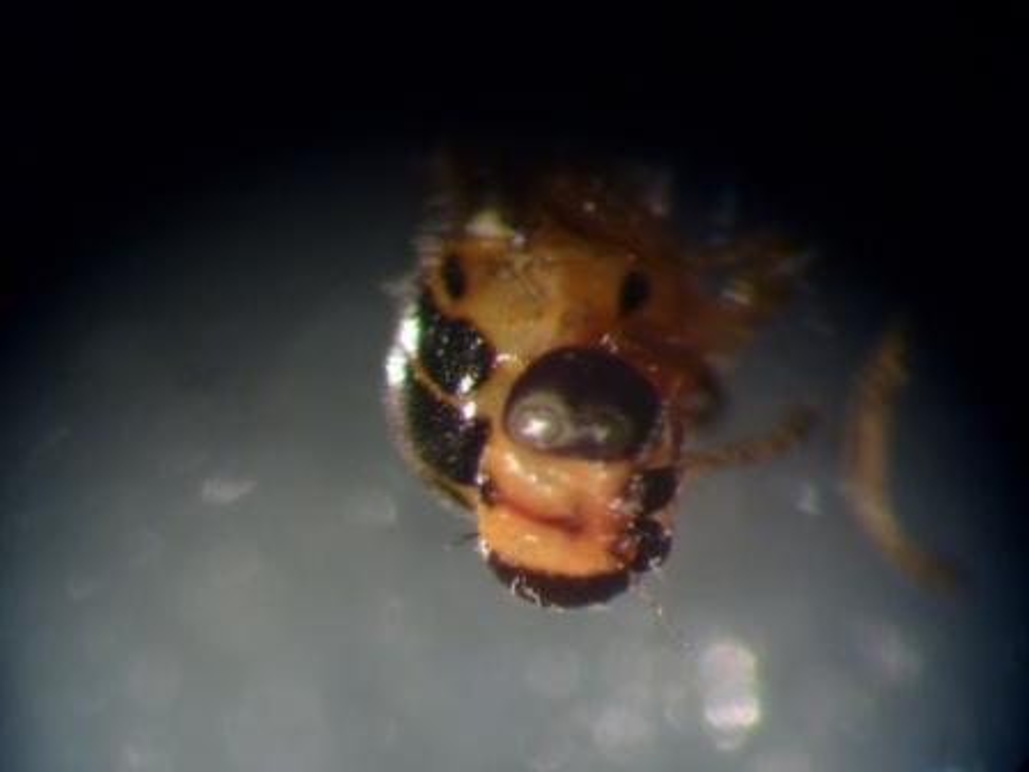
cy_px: 386
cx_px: 514
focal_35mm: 52
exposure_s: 1/30
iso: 400
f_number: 3.8
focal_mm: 8.5
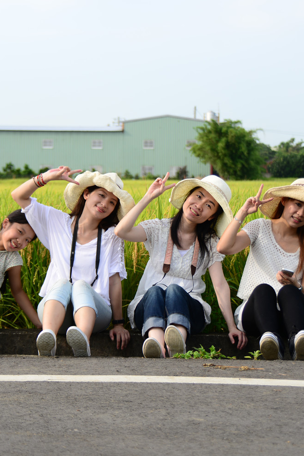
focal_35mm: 106
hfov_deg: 12.9
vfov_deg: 19.3
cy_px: 228
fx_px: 1342
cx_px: 143
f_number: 5
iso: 100
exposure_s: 1/320
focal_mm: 70
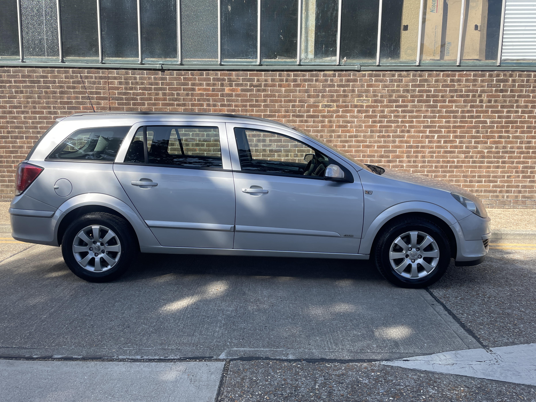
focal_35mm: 28
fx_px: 434
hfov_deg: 63.4
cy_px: 201
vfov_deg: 49.7
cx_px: 266
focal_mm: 4.2
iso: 32
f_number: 1.6
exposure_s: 1/1553
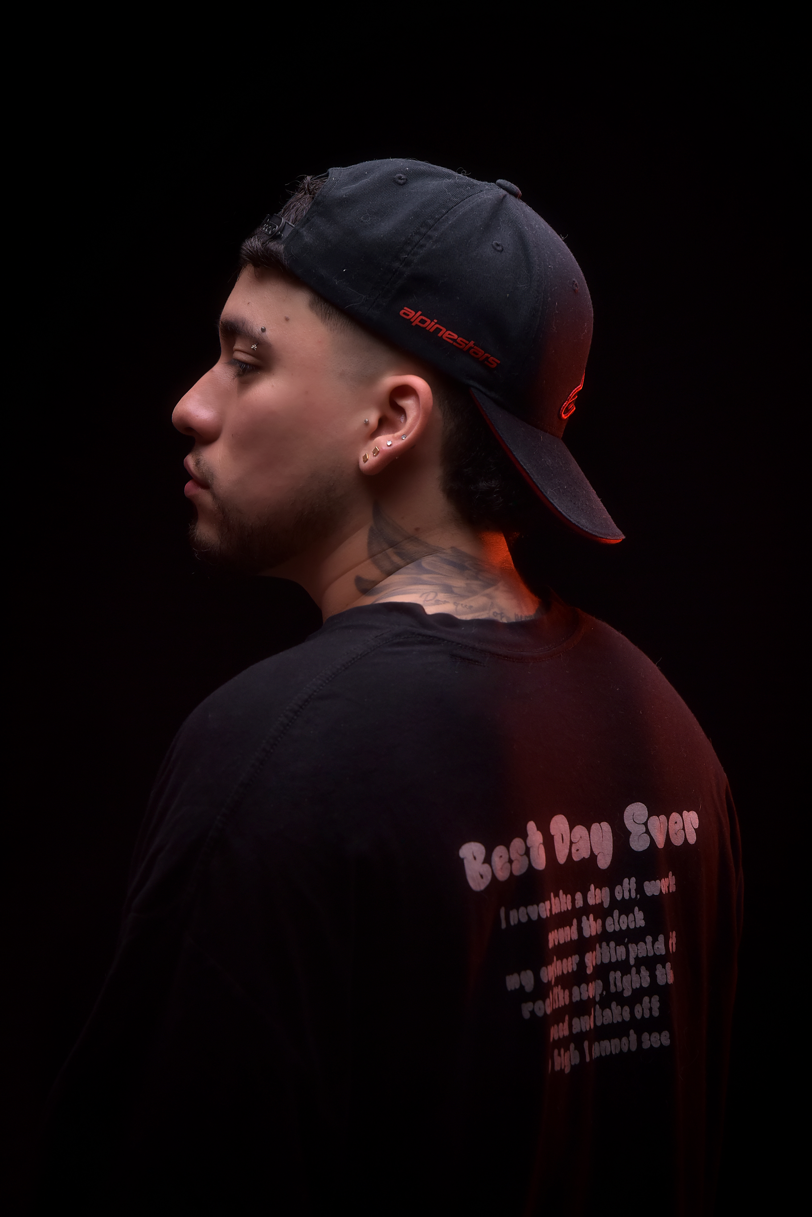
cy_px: 608
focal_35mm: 170
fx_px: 5747
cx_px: 406
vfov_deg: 12.1
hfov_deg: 8.1
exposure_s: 1/6400
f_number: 6.3
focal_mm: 170
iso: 800
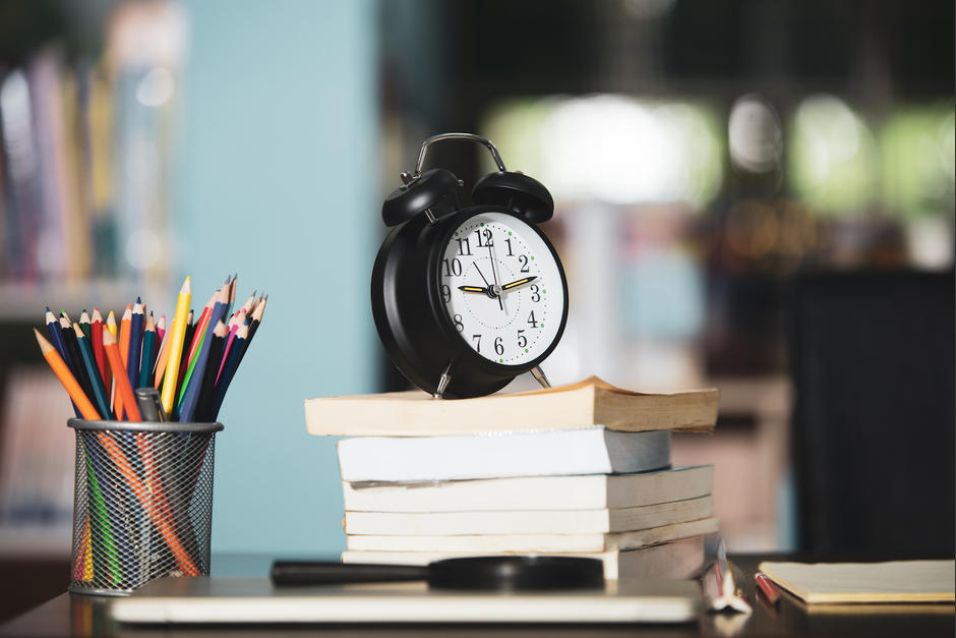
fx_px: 3718
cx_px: 478
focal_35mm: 140
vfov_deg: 9.8
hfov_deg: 14.7
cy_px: 319
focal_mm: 140
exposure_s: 1/160
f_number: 2.8
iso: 400
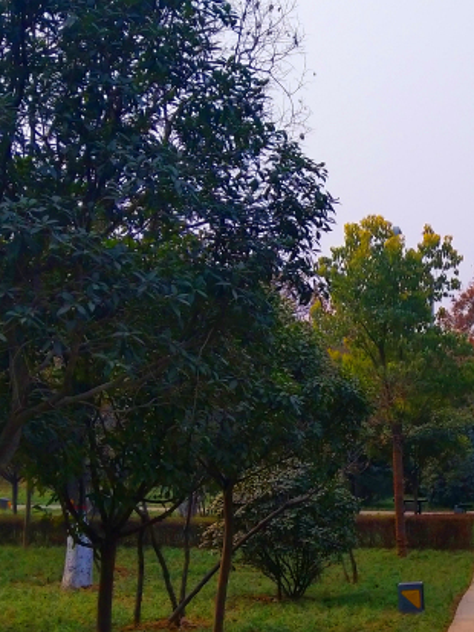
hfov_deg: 22.4
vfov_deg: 30.6
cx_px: 520
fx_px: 1131
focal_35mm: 62
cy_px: 476
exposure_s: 1/2197
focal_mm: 4.28
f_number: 1.75
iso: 100
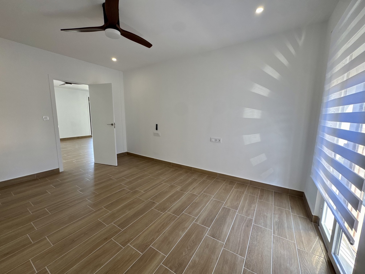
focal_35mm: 14
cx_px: 182
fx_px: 148
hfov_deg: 102.1
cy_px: 137
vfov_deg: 85.7
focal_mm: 2.22
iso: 100
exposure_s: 1/99
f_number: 2.2
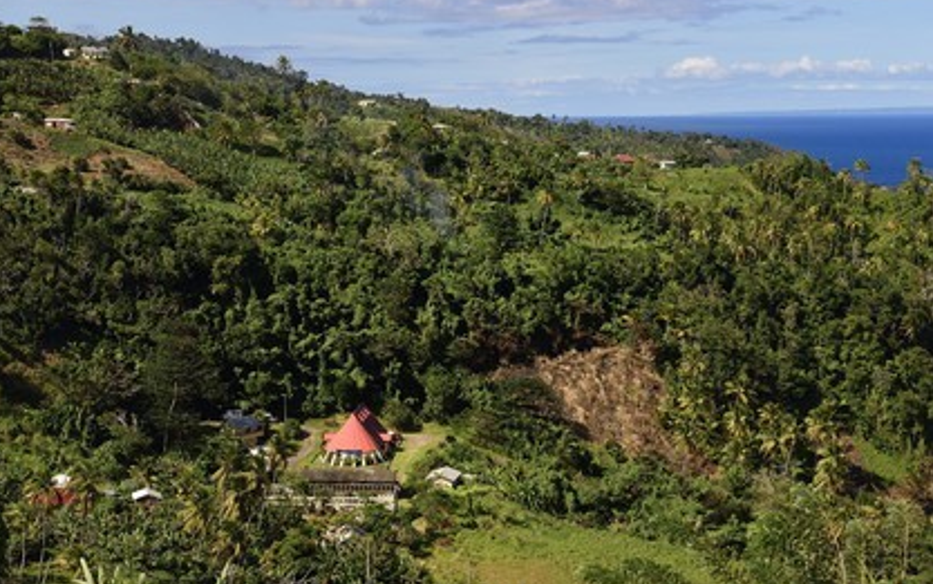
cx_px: 464
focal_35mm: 72
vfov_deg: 18.1
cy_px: 284
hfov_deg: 28.6
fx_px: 1832
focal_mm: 70
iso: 200
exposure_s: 1/250
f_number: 11
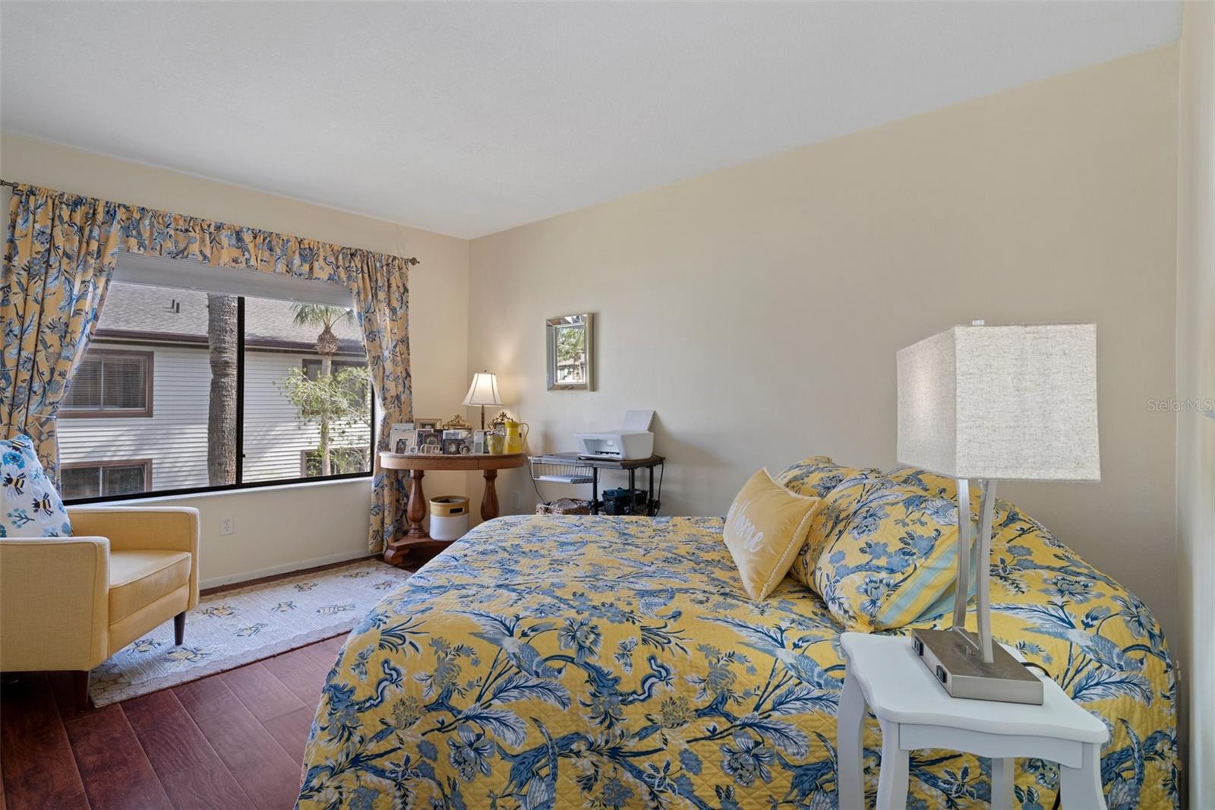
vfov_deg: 70.4
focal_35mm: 17
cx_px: 608
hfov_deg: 93.3
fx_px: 574
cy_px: 405
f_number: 8
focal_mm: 17
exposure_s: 1/3
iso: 320
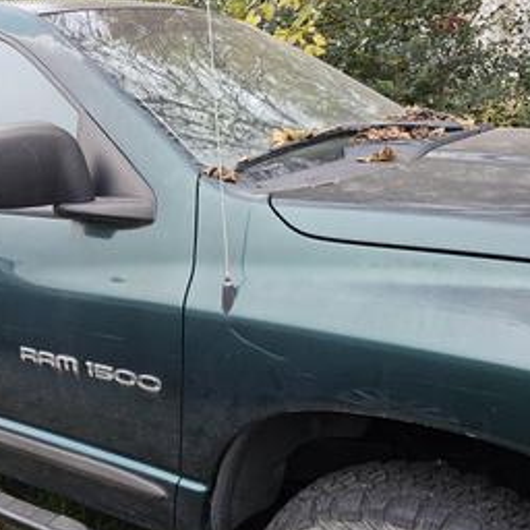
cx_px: 110
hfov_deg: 40.2
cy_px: 315
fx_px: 693
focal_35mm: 40
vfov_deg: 41.7
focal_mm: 6.3
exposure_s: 1/207
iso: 64
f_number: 1.7
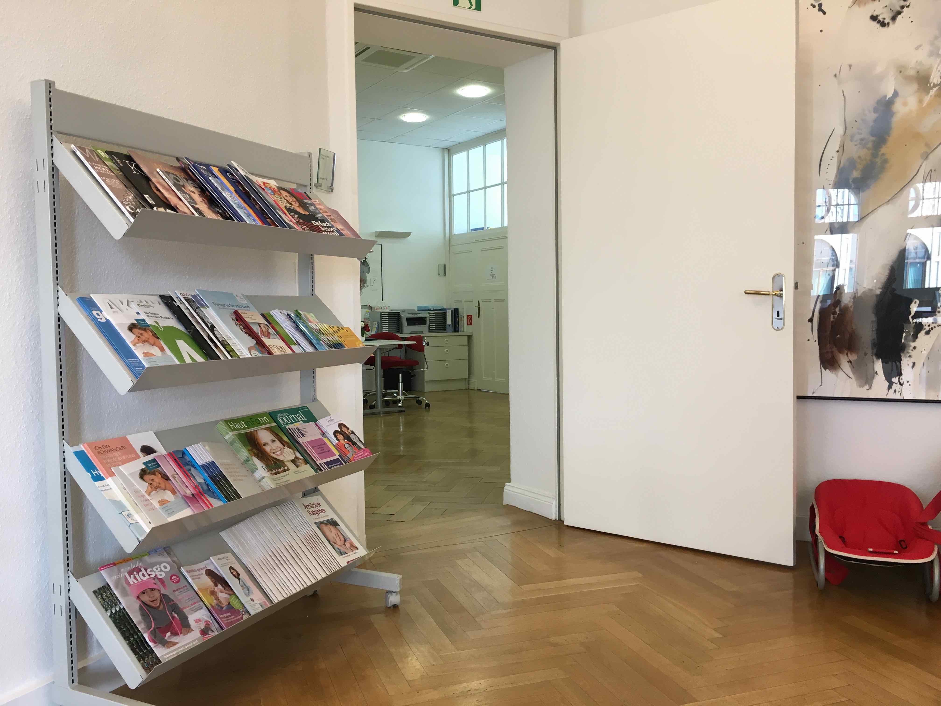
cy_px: 353
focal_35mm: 29
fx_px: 788
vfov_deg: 48.2
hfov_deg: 61.7
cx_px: 470
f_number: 2.2
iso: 32
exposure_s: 1/33
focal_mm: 4.15
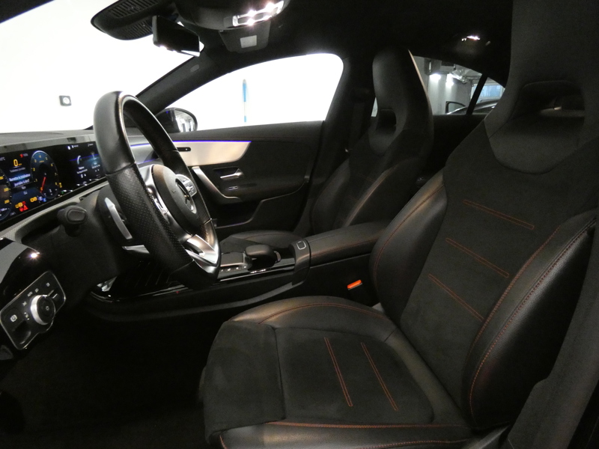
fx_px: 346
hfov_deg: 81.7
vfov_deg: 66.0
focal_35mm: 20
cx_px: 300
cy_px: 224
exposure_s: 1/25
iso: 1600
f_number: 2.8
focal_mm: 3.6
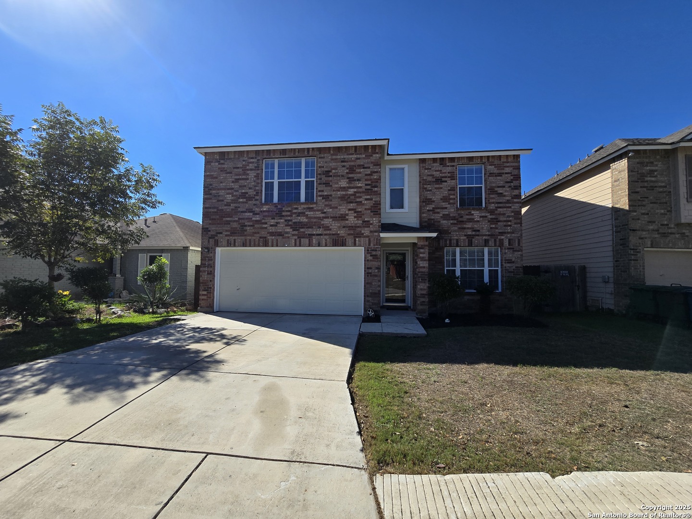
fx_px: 260
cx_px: 346
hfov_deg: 106.2
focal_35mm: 13
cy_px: 260
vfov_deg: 89.9
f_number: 2.2
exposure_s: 1/2339
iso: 50
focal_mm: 2.2
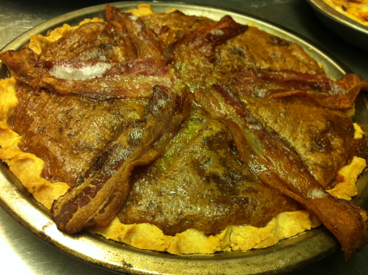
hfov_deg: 52.7
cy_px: 138
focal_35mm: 35
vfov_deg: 40.6
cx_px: 184
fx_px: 372
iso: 200
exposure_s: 1/15
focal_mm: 3.85
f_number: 2.8
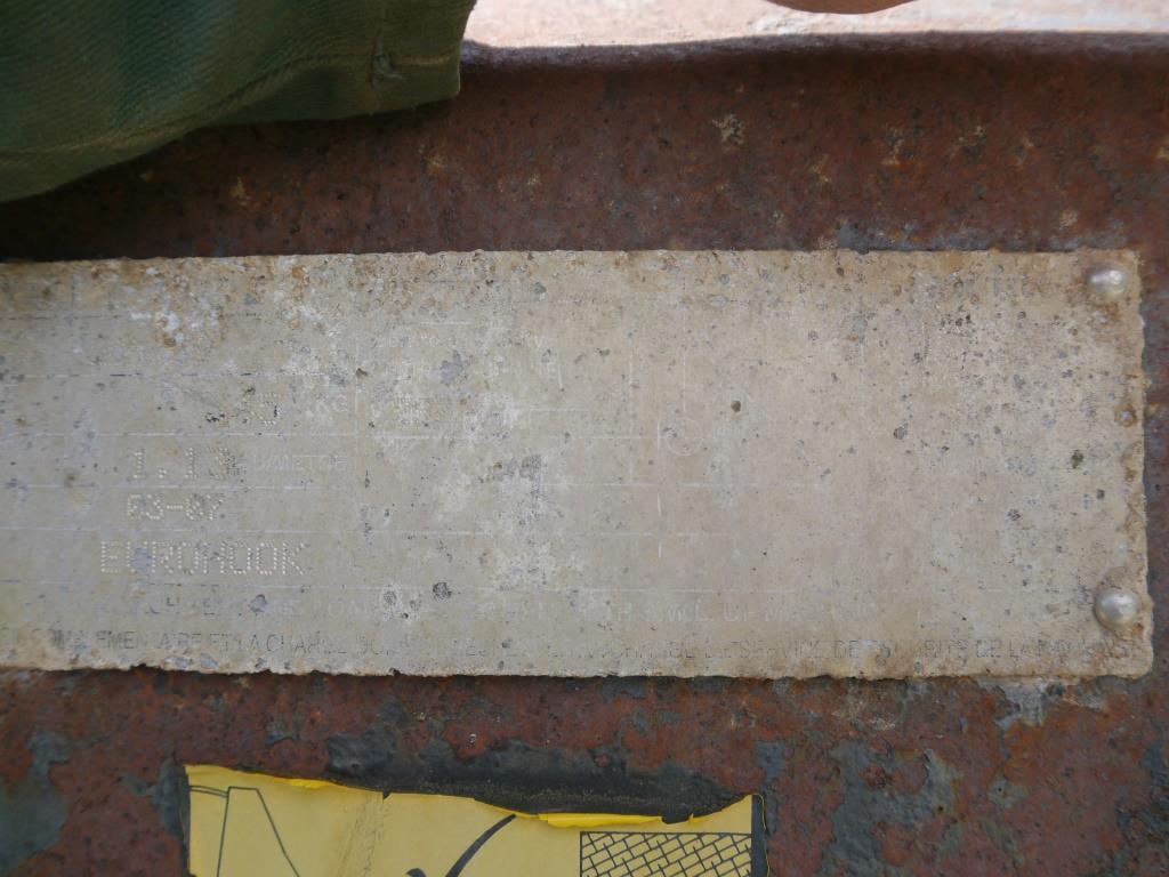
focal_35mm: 28
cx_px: 584
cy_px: 438
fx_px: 946
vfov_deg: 49.7
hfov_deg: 63.4
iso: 160
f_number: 5.6
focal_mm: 14
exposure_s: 1/250
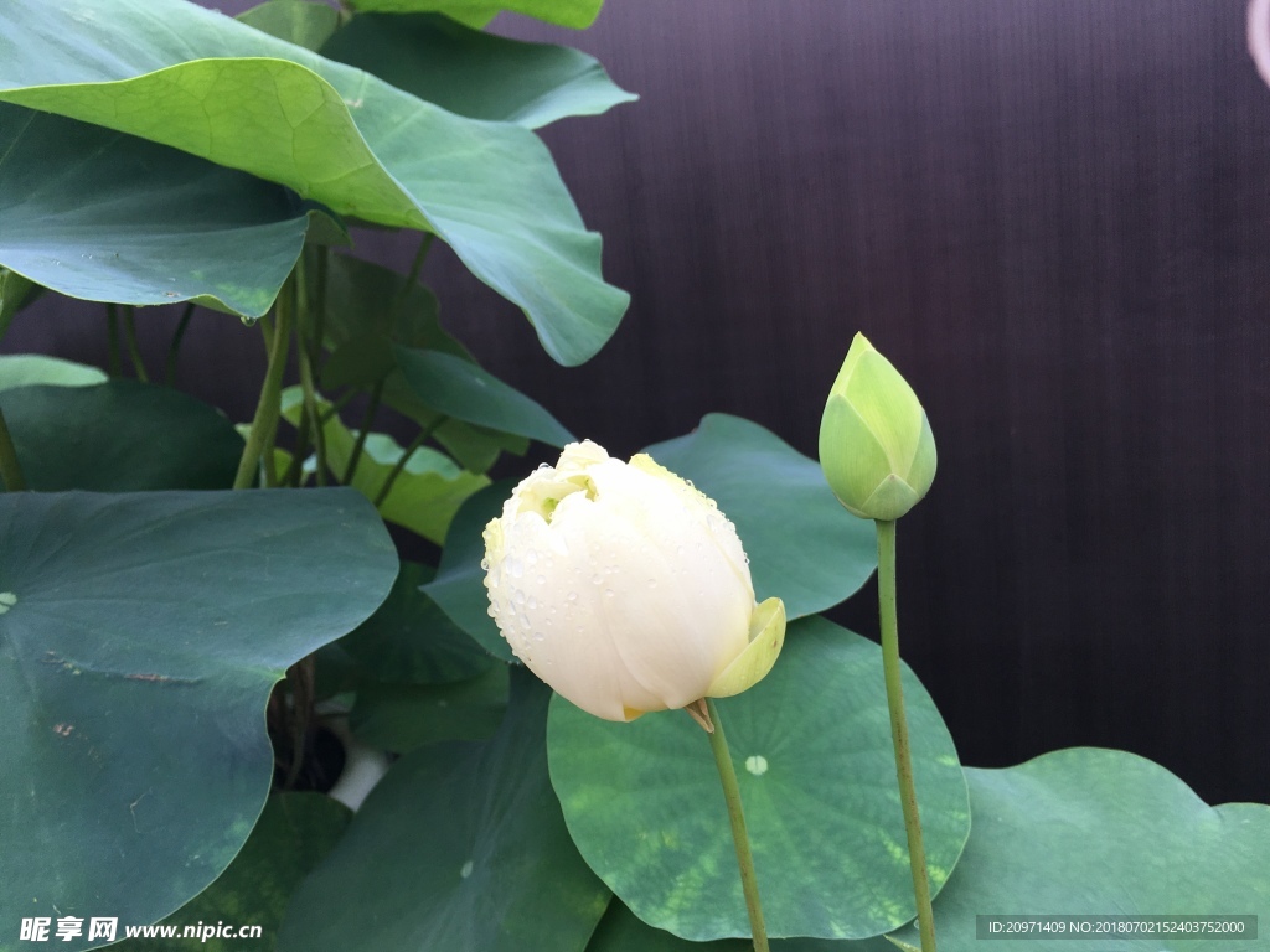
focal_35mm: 29
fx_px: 1064
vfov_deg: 48.2
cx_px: 635
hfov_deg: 61.7
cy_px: 476
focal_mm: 4.15
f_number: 2.2
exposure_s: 1/100
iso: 25
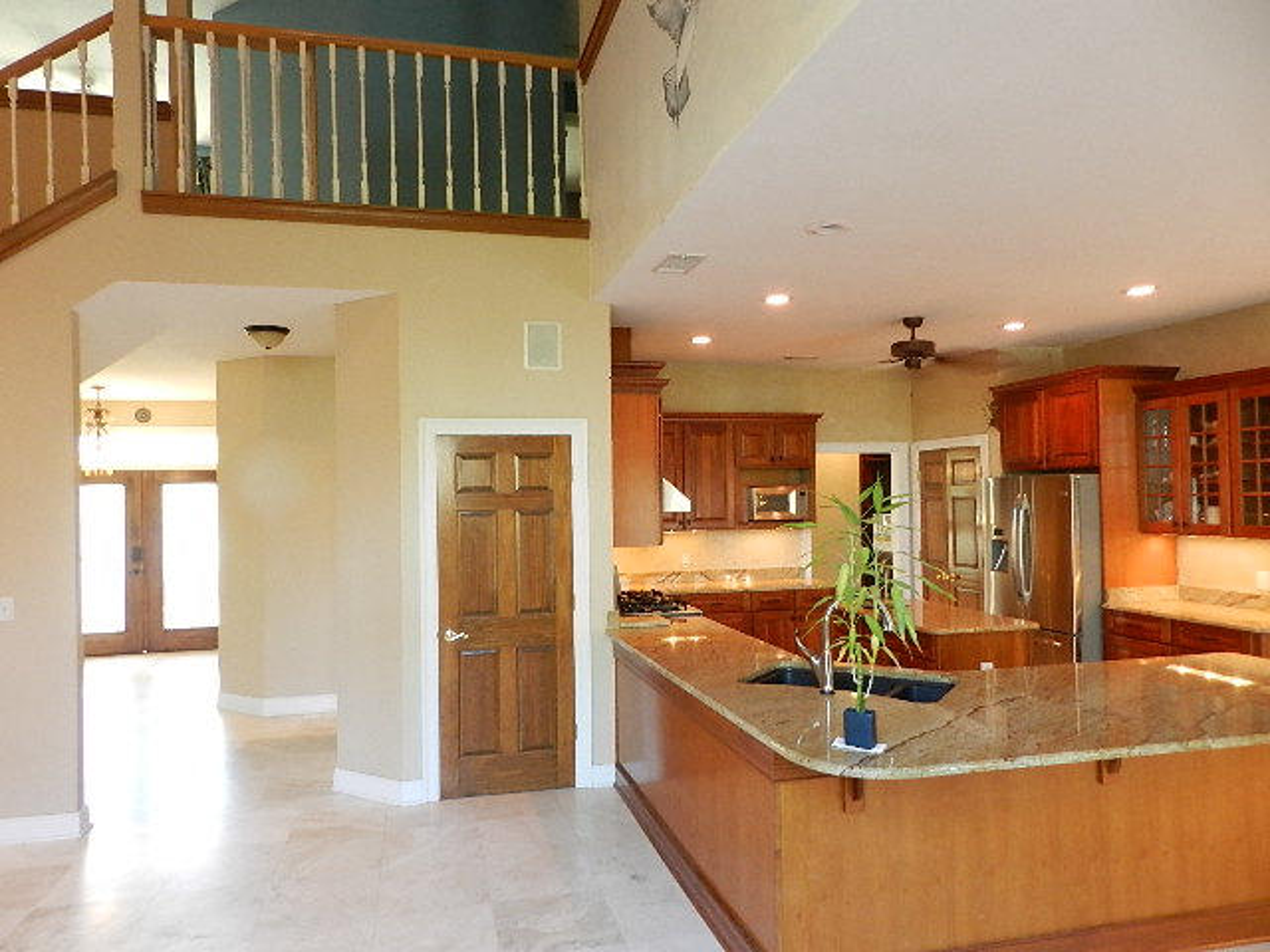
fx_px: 844
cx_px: 635
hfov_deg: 73.9
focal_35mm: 23
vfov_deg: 58.9
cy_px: 476
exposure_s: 1/15
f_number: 3.4
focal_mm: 4
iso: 400
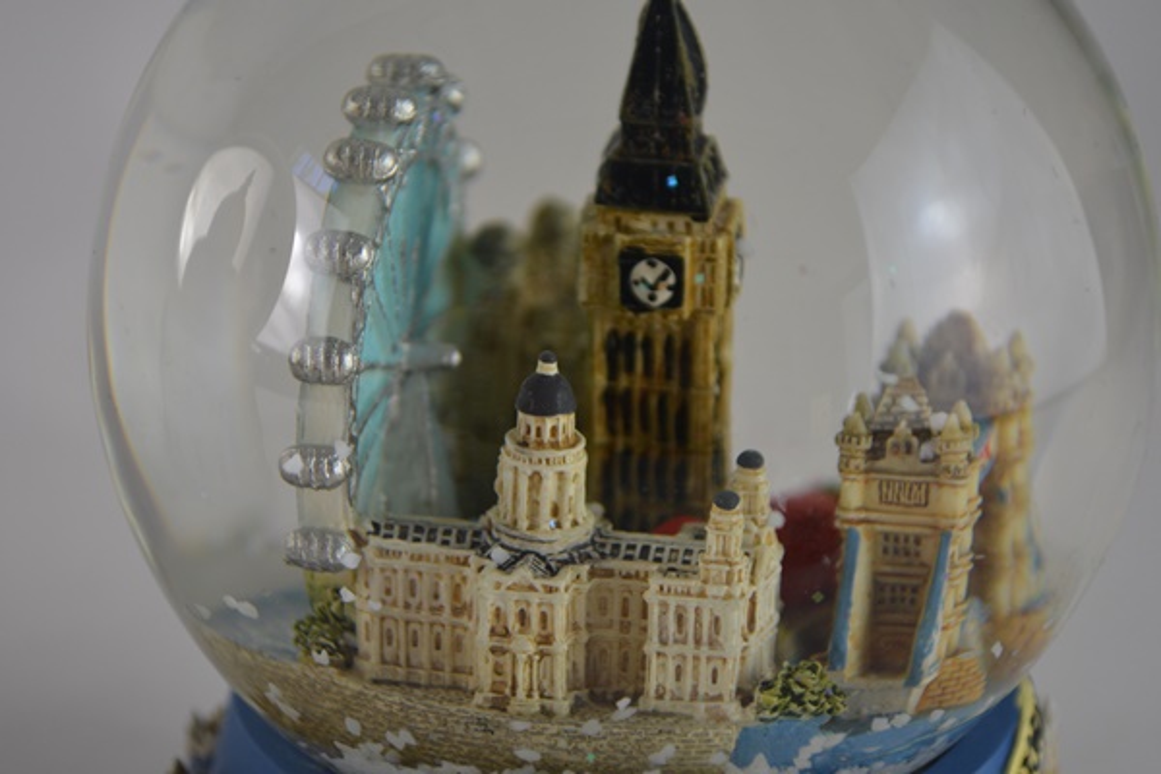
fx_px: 2660
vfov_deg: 16.6
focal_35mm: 82
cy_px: 387
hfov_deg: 24.6
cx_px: 580
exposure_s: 1/125
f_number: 5.6
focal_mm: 55
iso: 400
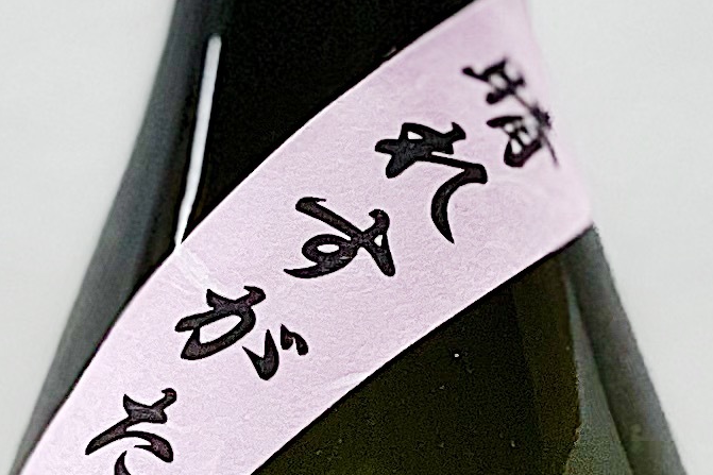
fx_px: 6435
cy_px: 415
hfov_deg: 6.3
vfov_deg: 4.2
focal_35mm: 325
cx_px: 355
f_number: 2
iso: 64
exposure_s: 1/100
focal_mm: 6
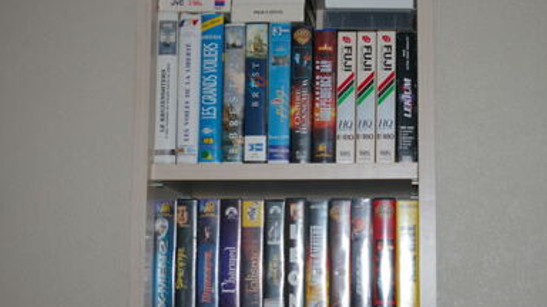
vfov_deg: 17.6
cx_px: 318
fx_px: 996
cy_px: 168
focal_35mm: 69
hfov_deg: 30.7
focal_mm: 35
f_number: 4.5
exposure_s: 1/45
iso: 200
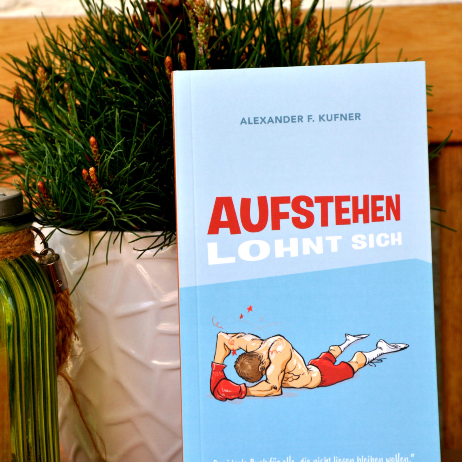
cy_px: 250
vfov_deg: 8.6
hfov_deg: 8.6
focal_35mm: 203
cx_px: 230
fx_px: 3060
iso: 400
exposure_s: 1/125
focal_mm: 105
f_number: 8
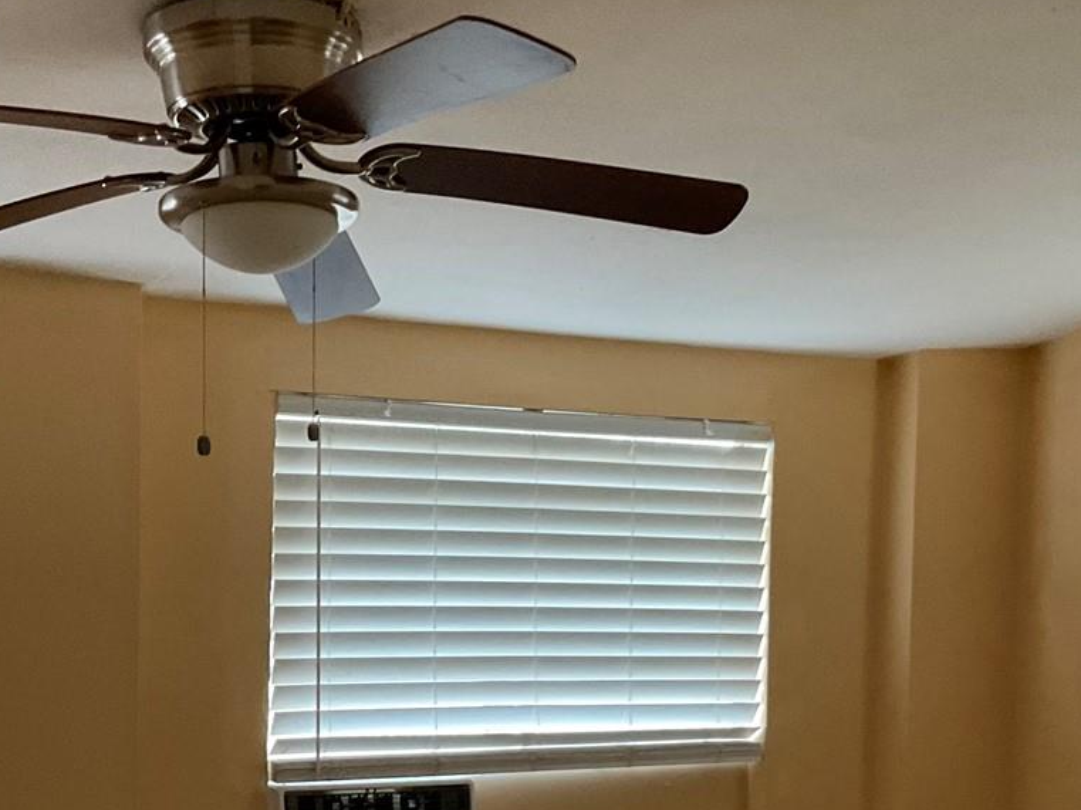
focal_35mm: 61
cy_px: 701
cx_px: 506
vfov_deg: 23.5
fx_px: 1904
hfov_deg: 31.7
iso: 160
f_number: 1.8
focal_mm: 3
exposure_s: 1/50
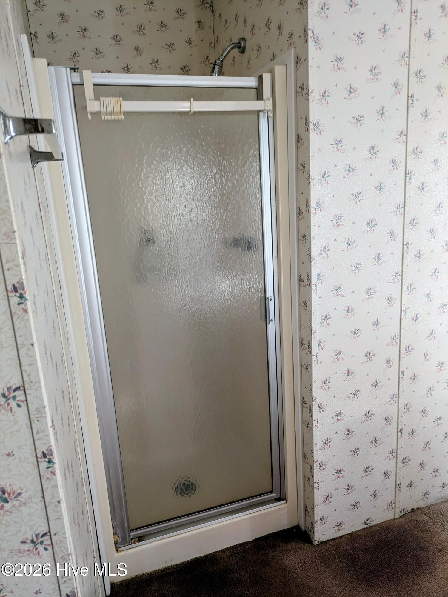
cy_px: 298
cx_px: 224
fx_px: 431
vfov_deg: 69.4
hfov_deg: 54.9
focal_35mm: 25
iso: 109
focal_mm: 5.43
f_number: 1.89
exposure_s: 1/24
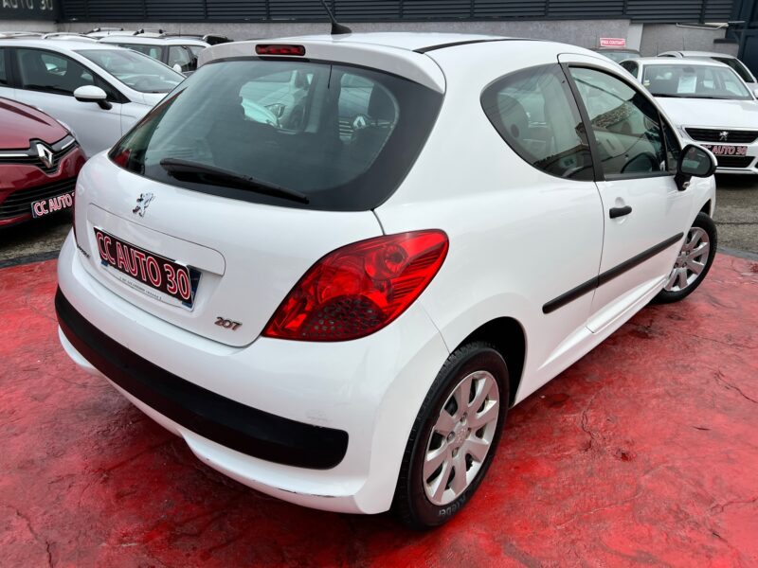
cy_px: 284
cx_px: 379
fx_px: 569
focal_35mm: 26
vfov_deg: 53.1
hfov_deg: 67.3
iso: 50
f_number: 1.5
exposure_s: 1/4444
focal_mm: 5.7
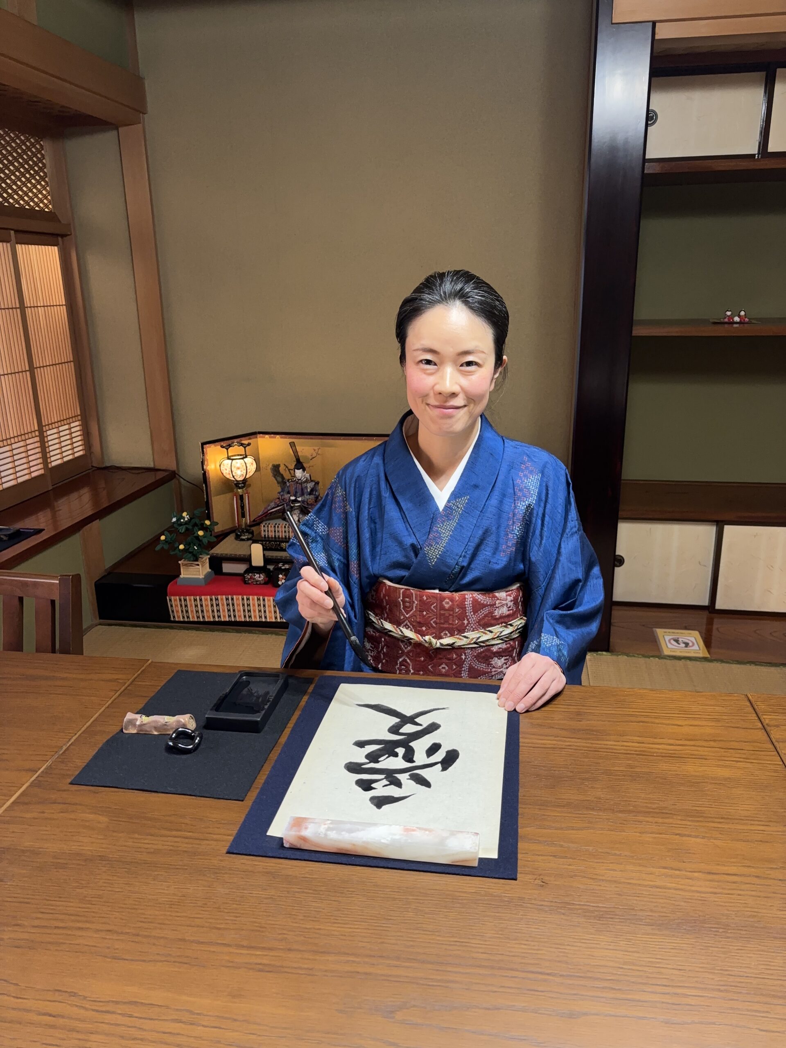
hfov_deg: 53.1
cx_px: 393
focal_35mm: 26
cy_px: 524
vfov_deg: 67.3
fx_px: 787
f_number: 1.6
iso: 160
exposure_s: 1/50
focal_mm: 5.96
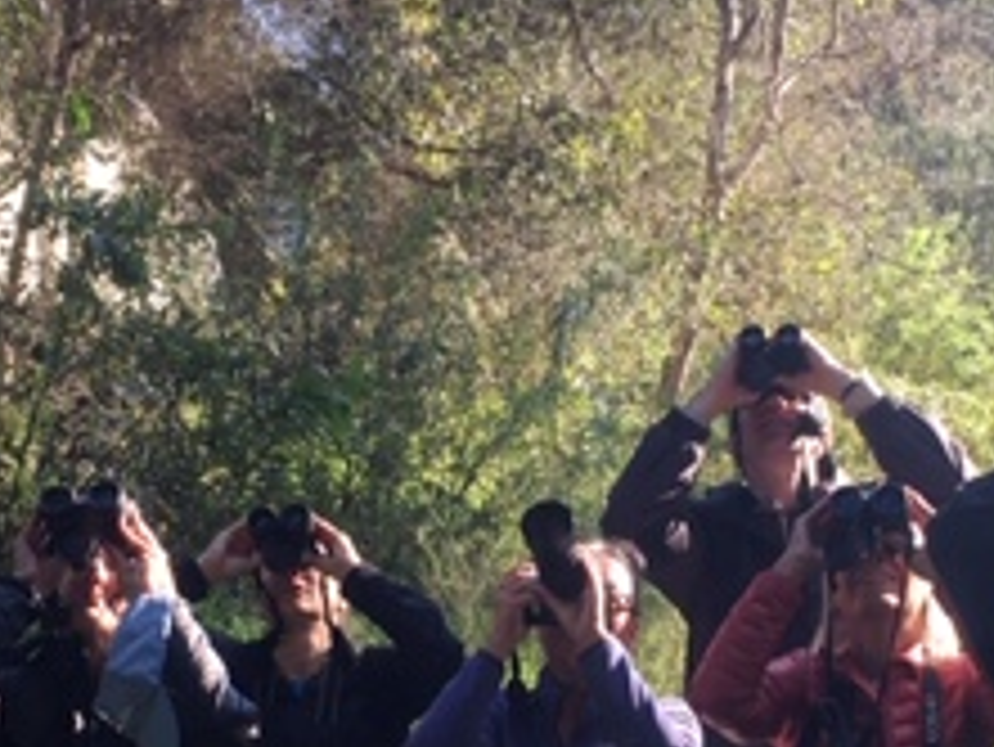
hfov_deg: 23.3
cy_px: 716
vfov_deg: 17.3
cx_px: 567
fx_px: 2413
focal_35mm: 84
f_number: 2.2
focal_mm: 4.15
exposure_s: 1/151
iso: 25
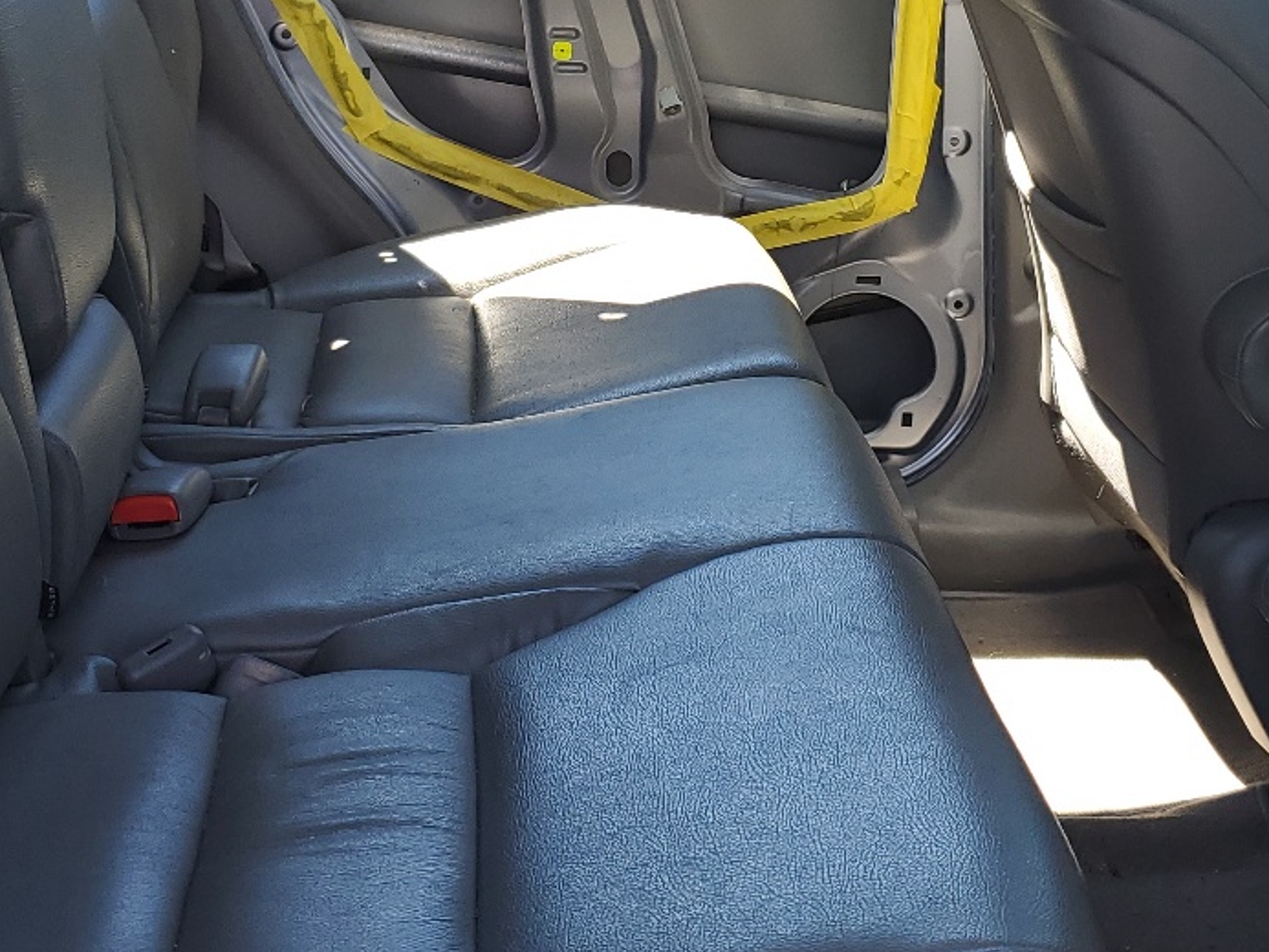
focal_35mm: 60
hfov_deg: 32.1
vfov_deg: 24.2
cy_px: 247
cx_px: 720
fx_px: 2200
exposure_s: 1/294
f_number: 1.5
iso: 50
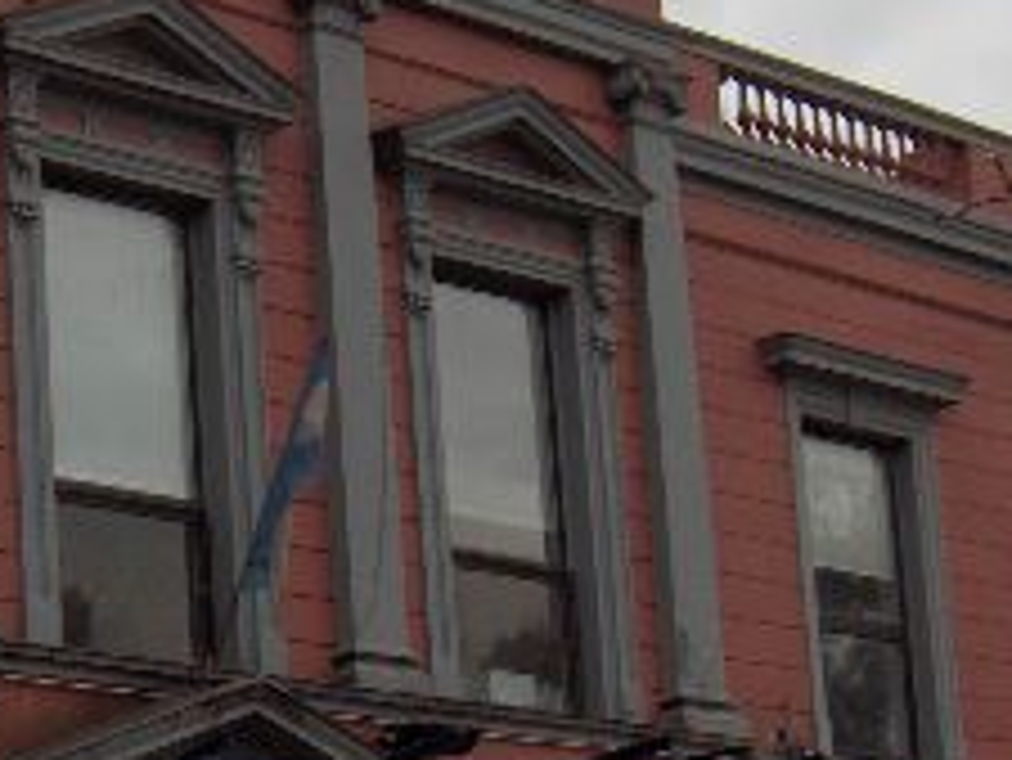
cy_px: 486
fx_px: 3744
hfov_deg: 15.3
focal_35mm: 128
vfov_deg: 11.6
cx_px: 225
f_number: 2.8
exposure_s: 1/617
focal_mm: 8
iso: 100
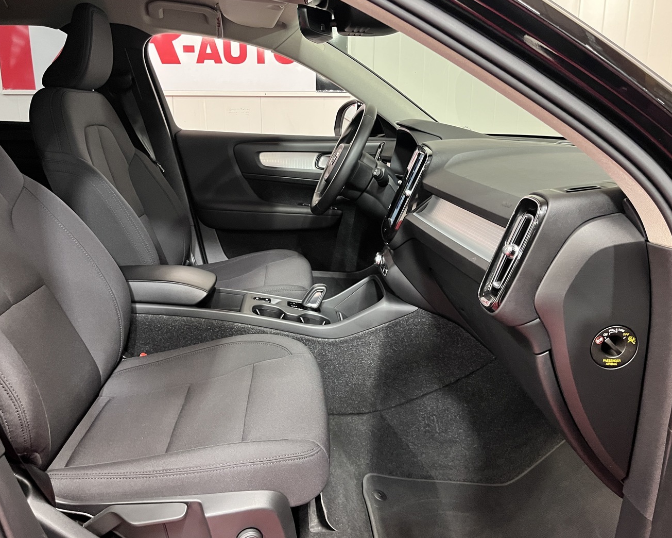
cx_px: 330
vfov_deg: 51.5
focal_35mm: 28
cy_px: 266
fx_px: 557
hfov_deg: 62.2
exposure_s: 1/42
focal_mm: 5.1
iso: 500
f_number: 1.6
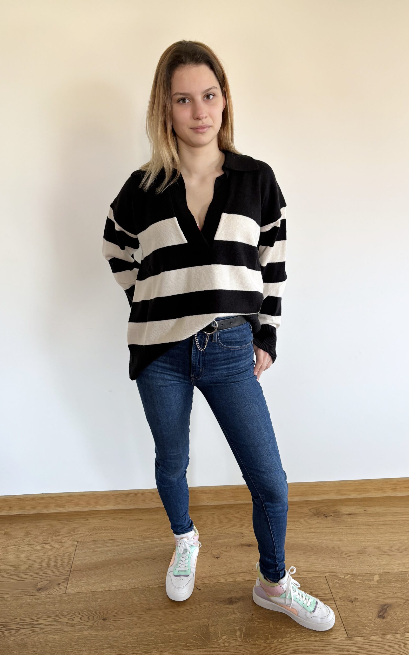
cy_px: 329
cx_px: 218
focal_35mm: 28
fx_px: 499
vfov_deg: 66.5
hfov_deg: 44.5
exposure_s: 1/100
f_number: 1.6
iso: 125
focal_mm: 5.96
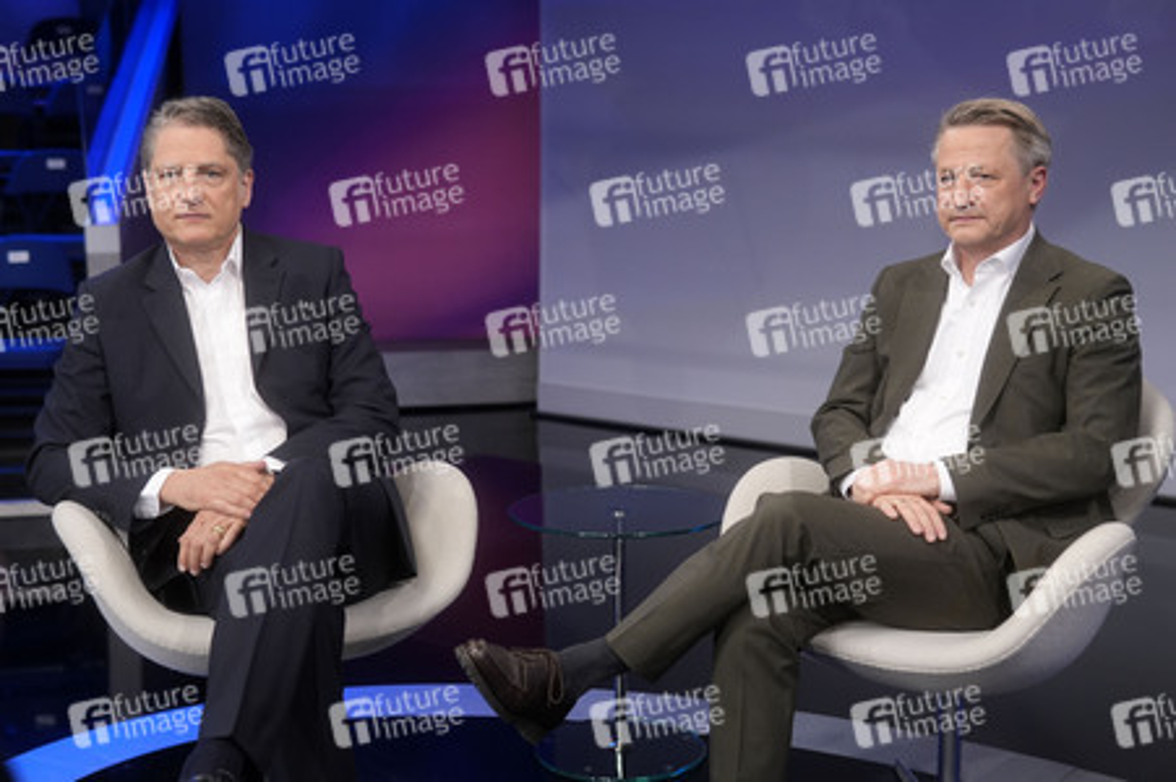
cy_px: 391
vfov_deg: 29.8
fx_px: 1469
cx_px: 588
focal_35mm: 45
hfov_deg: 43.6
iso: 640
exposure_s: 1/250
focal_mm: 30
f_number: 2.2
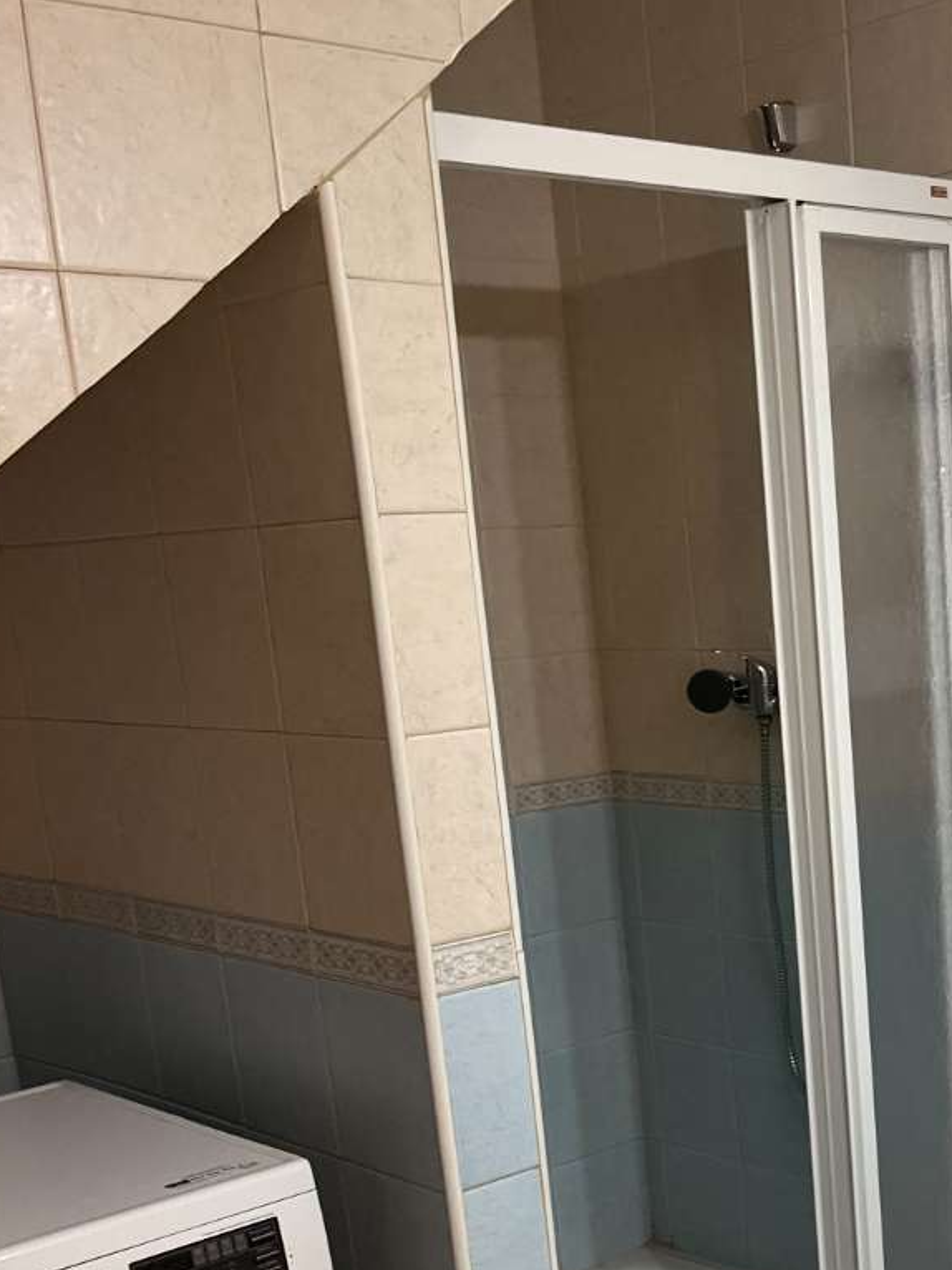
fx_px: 1870
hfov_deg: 27.2
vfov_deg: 36.4
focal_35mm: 51
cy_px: 993
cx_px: 911
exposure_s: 1/100
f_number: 1.6
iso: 125
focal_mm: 5.1
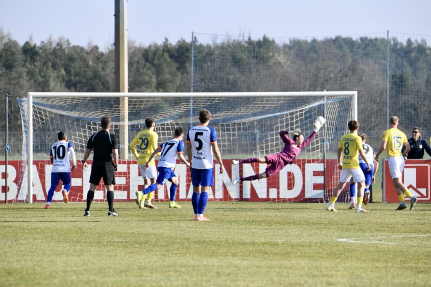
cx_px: 216
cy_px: 144
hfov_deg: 5.2
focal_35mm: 400
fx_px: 4787
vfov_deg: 3.4
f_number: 11
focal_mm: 400
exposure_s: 1/1600
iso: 2500
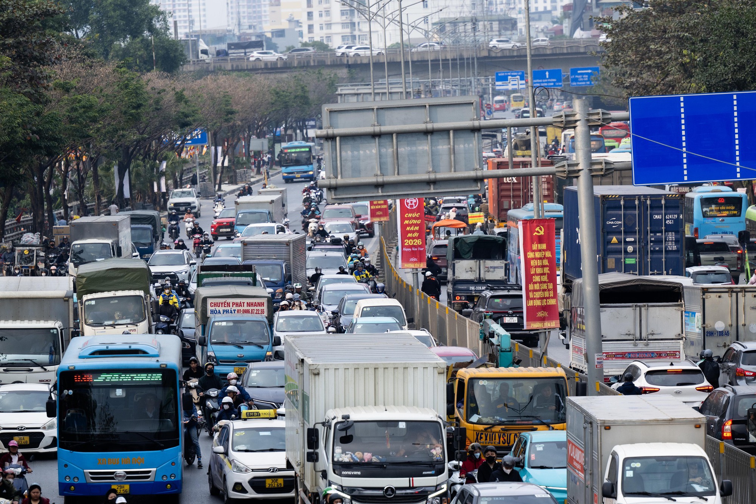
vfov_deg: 6.3
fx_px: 4555
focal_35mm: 217
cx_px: 378
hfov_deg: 9.5
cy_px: 252
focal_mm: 145
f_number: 3.5
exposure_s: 1/800
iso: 250
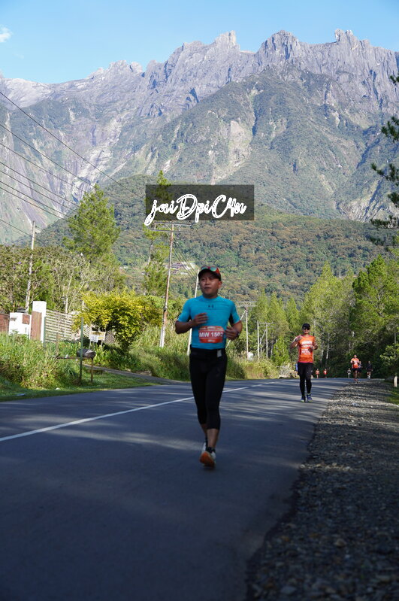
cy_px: 300
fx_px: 975
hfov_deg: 23.1
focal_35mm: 58
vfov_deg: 34.2
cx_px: 200
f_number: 2.8
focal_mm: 39
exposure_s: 1/640
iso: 100
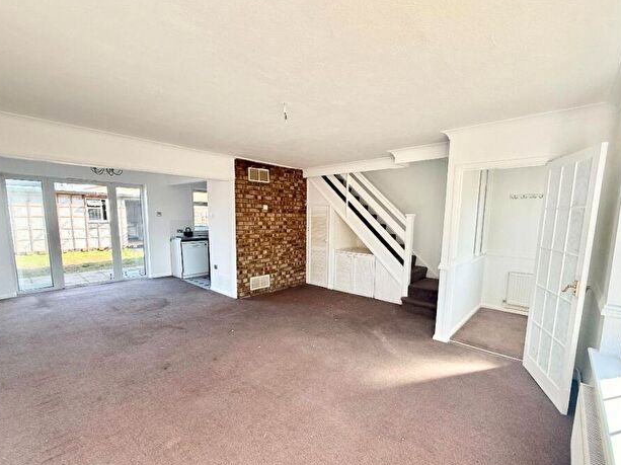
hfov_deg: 94.5
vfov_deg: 77.8
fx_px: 287
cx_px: 323
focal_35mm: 16
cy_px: 255
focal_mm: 2.22
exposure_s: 1/99
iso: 40
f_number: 2.2
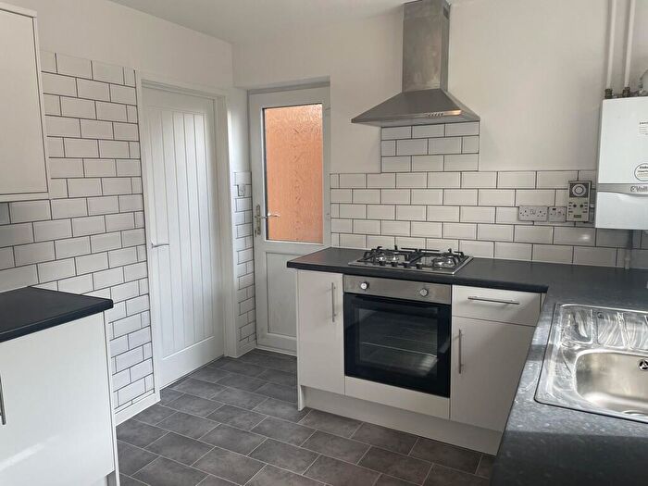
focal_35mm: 26
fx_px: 487
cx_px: 324
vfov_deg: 53.1
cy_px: 243
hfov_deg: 67.3
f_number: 1.6
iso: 32
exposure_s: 1/121
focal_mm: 4.2
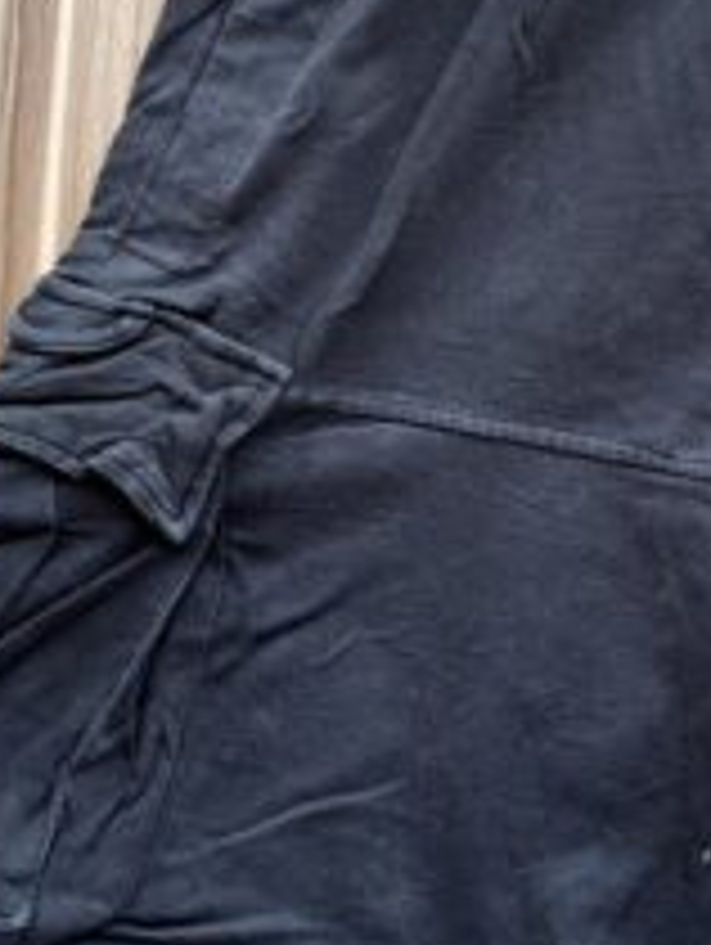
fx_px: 2159
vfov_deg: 24.5
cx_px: 652
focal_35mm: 79
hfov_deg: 18.4
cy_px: 252
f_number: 1.6
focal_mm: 5.1
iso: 50
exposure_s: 1/316
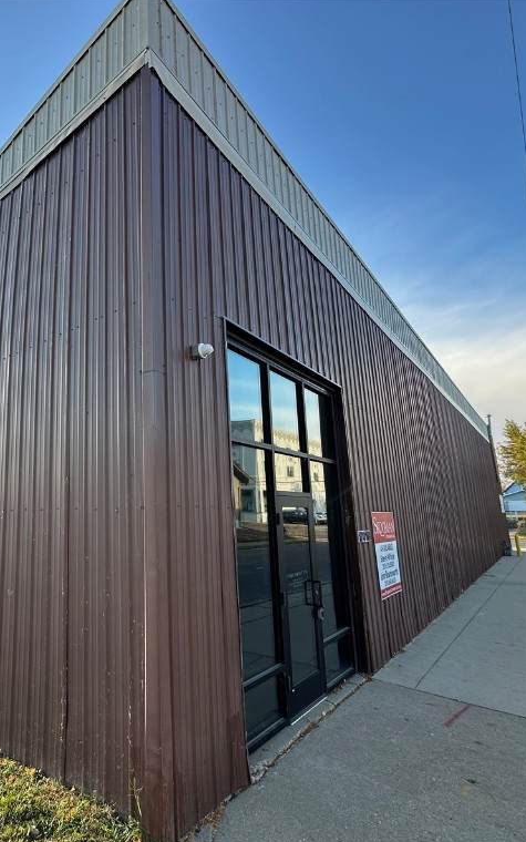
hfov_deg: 56.4
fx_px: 459
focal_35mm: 20
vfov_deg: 85.1
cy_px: 421
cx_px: 124
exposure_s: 1/244
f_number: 2.2
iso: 40
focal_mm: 2.22
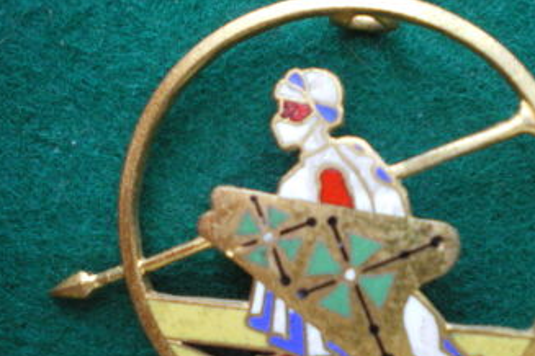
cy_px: 216
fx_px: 862
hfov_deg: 34.3
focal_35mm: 58
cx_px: 329
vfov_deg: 23.3
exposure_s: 1/50
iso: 400
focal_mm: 6.3
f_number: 3.1
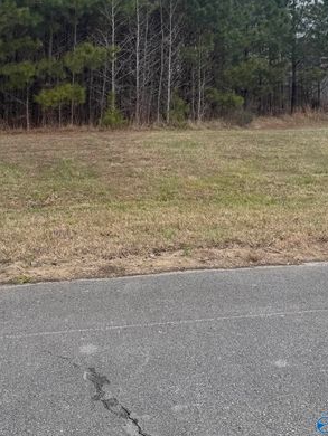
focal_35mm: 41
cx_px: 100
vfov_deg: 42.9
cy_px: 67
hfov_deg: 34.7
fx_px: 517
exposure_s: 1/1560
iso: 80
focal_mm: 6.76
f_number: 1.78
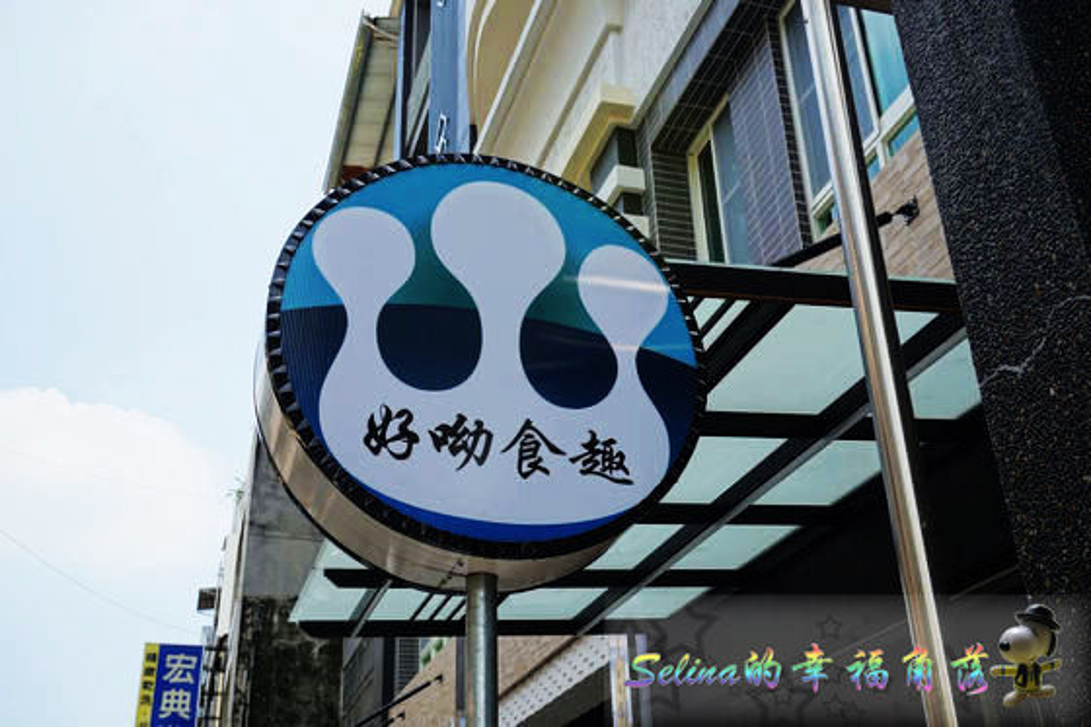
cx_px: 546
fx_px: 1136
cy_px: 364
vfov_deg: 35.5
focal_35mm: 38
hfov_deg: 51.3
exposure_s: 1/125
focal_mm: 25
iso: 100
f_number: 8
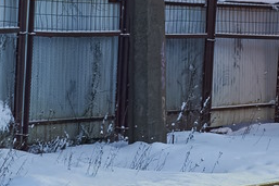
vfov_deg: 4.6
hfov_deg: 6.8
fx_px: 2261
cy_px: -166
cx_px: 594
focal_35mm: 292
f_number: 3.2
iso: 1250
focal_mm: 50
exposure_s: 1/200
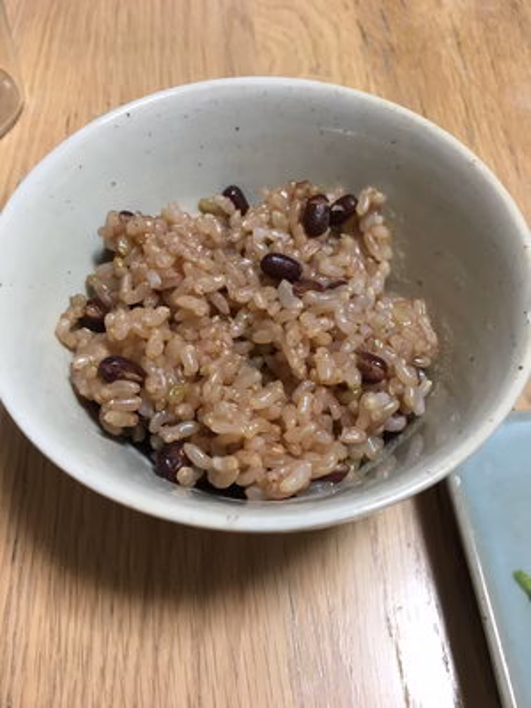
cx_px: 266
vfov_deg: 61.7
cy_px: 354
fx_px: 593
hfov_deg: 48.2
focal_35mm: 29
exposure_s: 1/30
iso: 64
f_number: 2.2
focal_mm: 4.15
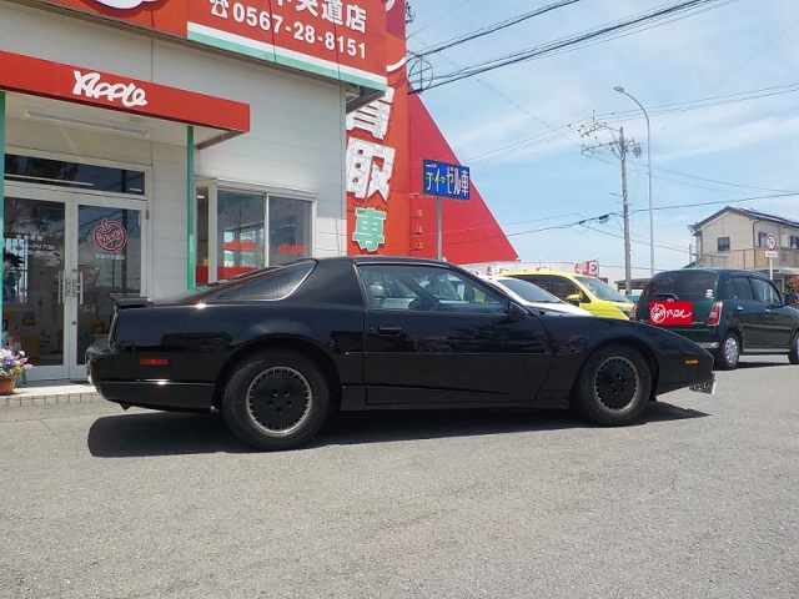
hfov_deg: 60.0
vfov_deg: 46.8
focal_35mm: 30
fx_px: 692
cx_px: 400
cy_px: 300
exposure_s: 1/1000
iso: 125
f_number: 3.3
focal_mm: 4.1
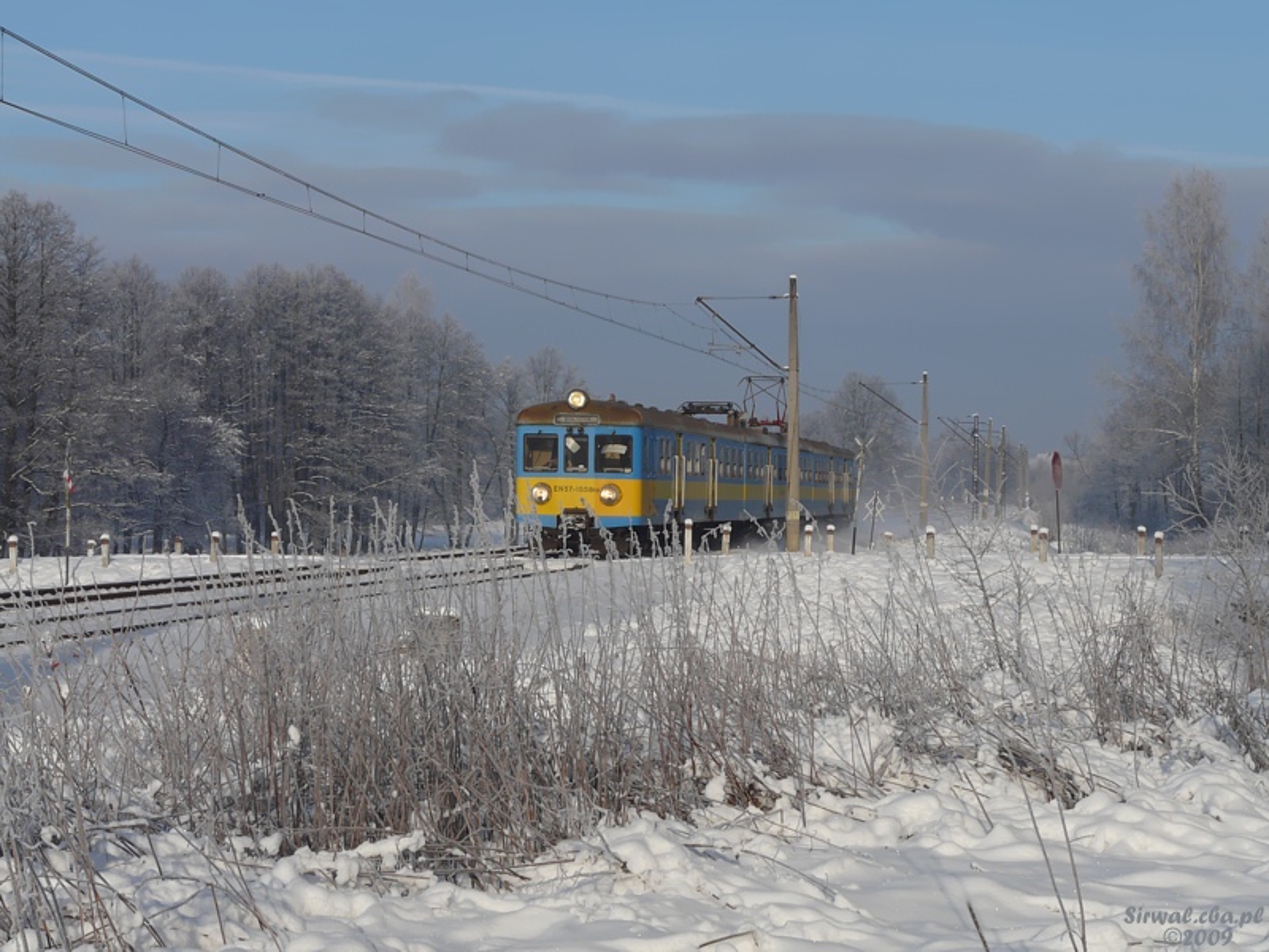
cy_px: 476
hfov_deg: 23.6
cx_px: 634
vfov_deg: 17.8
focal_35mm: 83
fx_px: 3043
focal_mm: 13.6
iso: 100
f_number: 7.1
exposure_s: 1/400
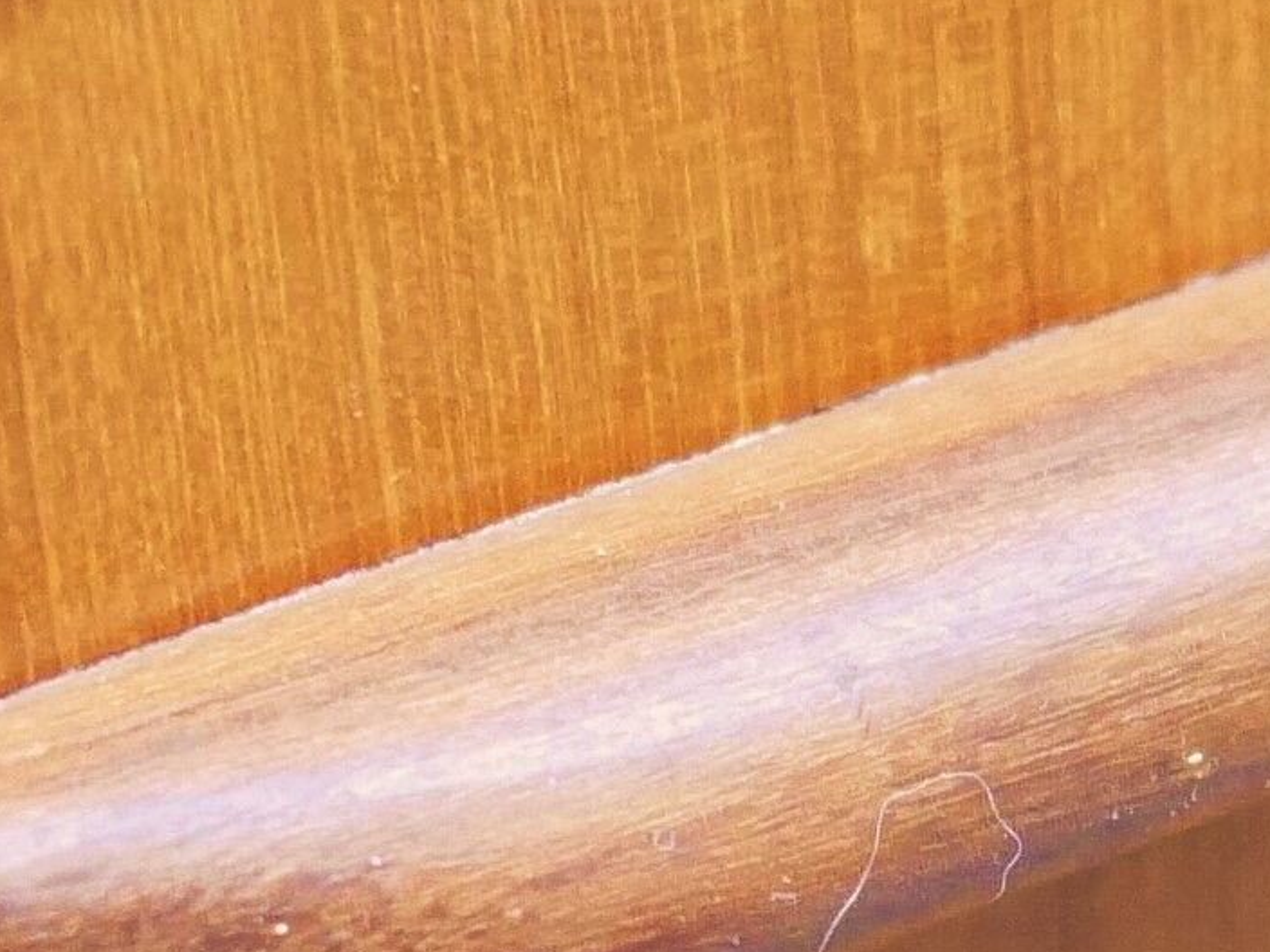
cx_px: 931
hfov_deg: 7.6
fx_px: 9576
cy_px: 838
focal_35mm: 261
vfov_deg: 5.7
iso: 2000
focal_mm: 20
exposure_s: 1/60
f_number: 1.7
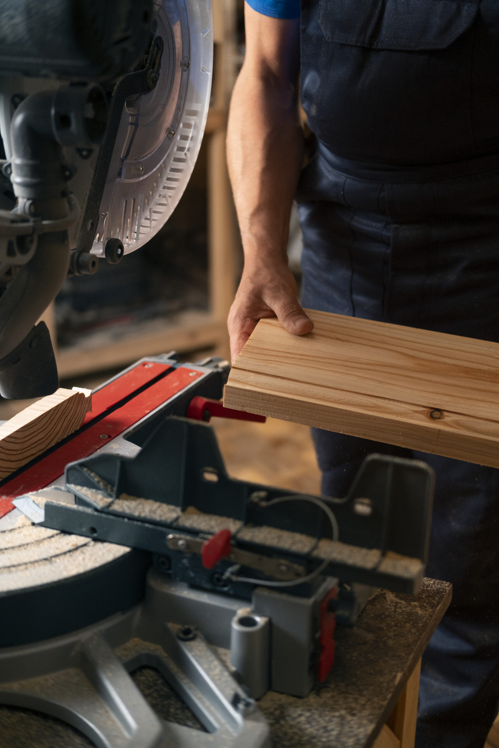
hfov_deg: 25.5
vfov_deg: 37.5
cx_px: 250
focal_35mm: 53
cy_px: 374
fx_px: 1102
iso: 640
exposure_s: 1/200
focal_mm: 35
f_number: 2
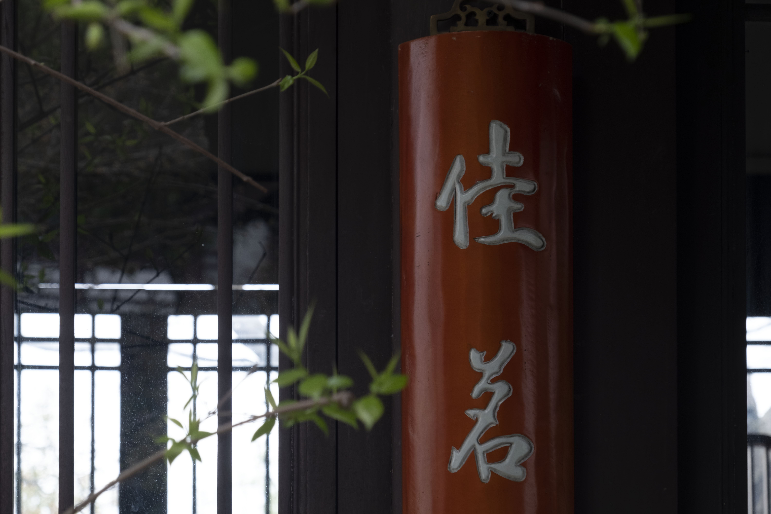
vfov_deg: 13.0
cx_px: 386
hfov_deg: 19.5
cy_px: 257
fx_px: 2249
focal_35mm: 105
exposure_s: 1/15
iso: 400
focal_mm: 70.2
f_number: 6.4
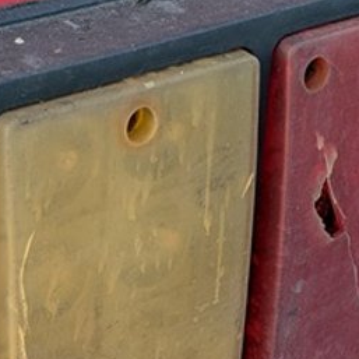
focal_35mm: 130
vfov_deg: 13.4
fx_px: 1525
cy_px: 209
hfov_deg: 13.4
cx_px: 278
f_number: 1.89
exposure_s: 1/640
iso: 42
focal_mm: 5.43
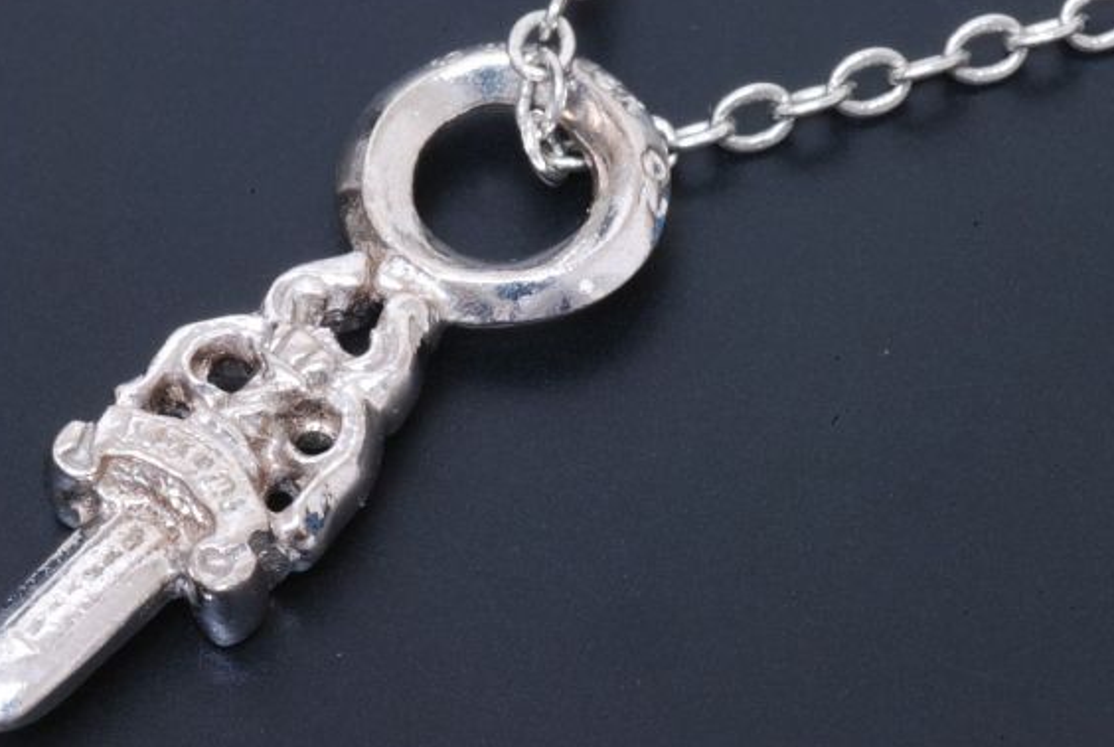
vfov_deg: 7.7
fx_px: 5534
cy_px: 334
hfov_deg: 11.5
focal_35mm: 179
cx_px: 514
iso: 200
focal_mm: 105
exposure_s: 9
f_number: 51
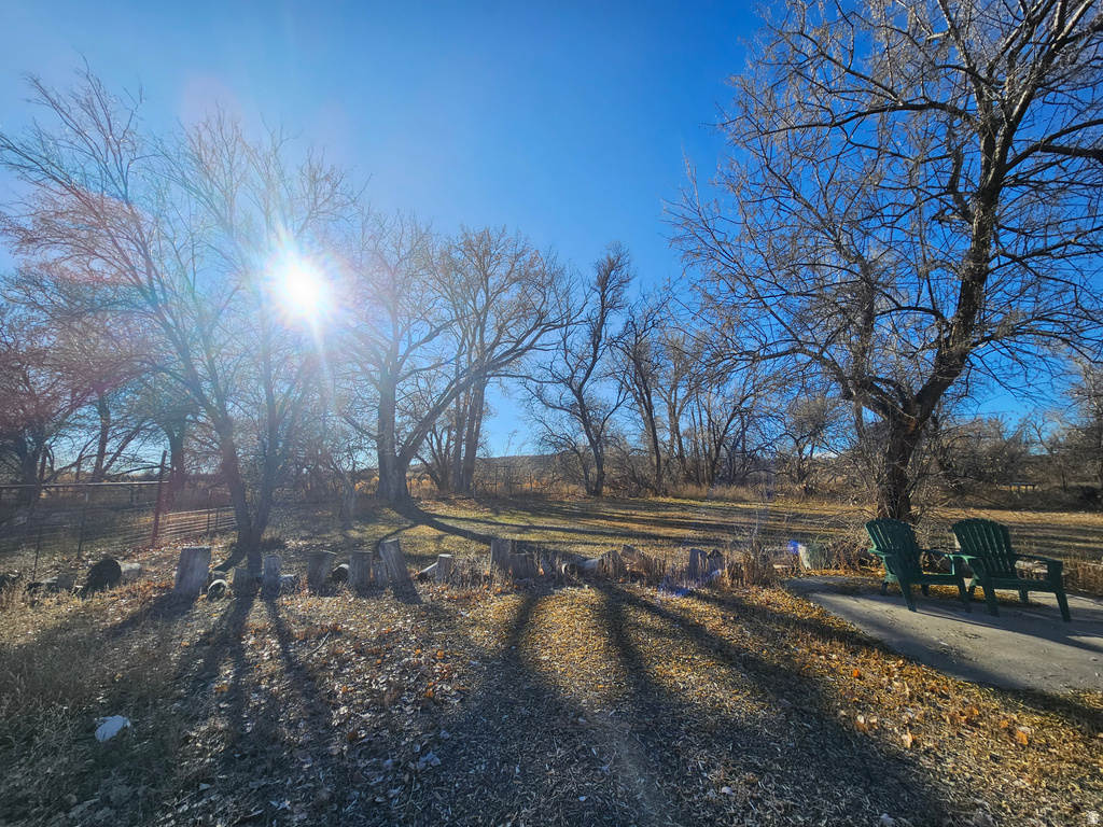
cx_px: 552
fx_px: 414
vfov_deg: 89.9
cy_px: 414
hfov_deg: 106.2
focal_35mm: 13
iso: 50
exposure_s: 1/2082
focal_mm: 2.2
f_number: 2.2
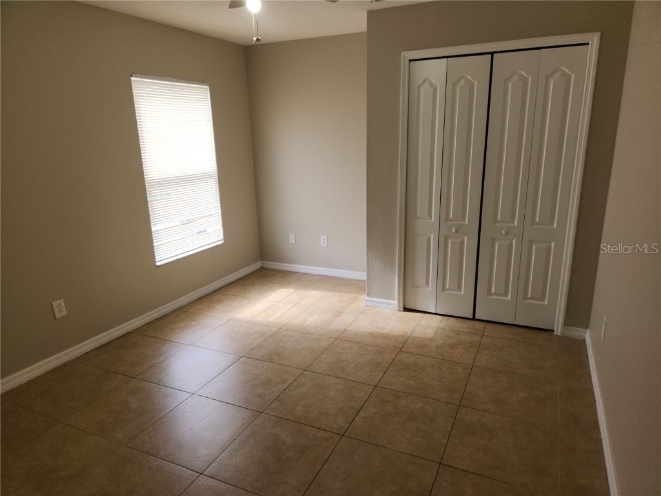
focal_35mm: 23
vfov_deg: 58.9
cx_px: 330
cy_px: 248
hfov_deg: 73.9
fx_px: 439
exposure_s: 1/120
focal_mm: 5.4
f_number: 1.8
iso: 32
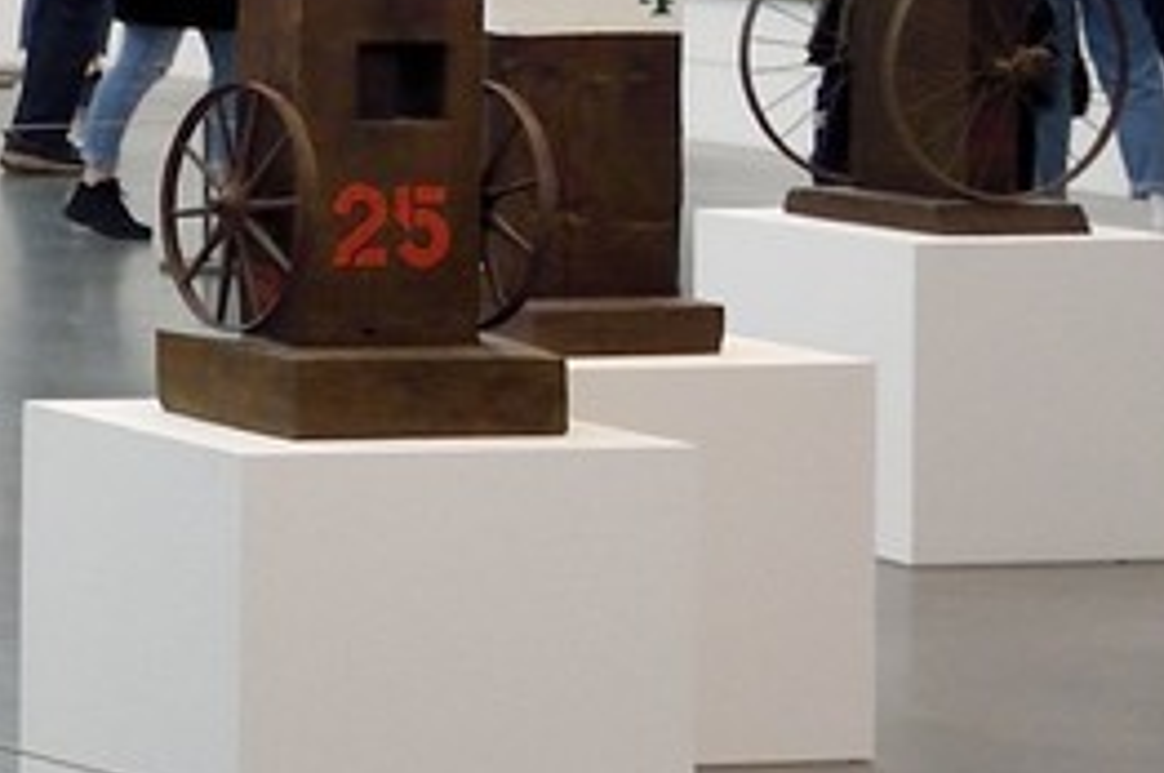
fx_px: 5135
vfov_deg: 8.5
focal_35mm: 159
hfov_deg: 10.1
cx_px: -2137
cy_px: -47
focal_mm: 26
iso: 800
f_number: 8
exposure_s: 1/40
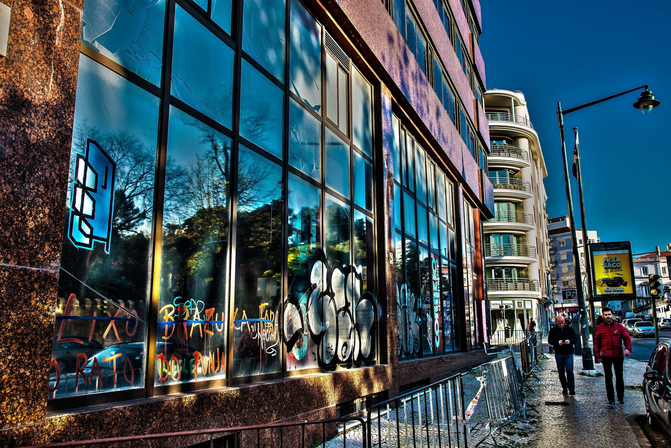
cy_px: 224
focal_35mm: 30
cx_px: 336
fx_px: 559
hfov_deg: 61.9
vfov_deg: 43.6
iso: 200
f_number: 13
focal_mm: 30
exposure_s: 1/125
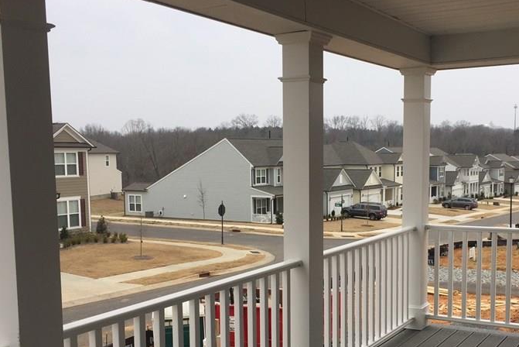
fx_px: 663
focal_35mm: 46
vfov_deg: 29.1
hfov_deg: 42.4
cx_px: 320
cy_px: 232
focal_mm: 4.15
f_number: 2.2
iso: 32
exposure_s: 1/363
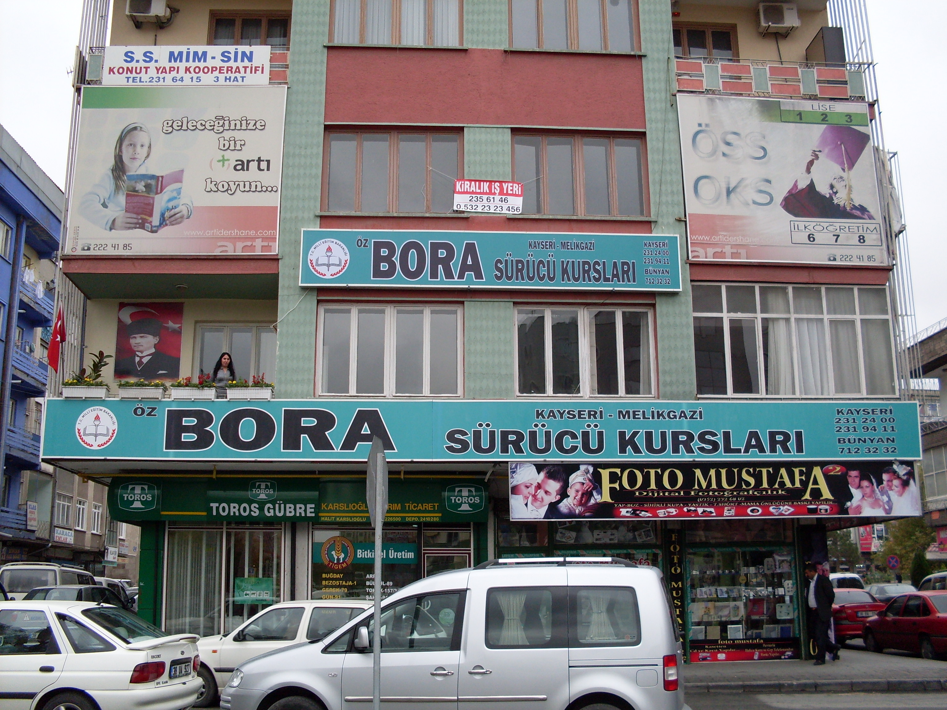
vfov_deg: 37.7
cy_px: 355
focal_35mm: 38
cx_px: 474
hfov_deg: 49.0
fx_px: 1040
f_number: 2.8
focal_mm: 6.3
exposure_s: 1/250
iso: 80
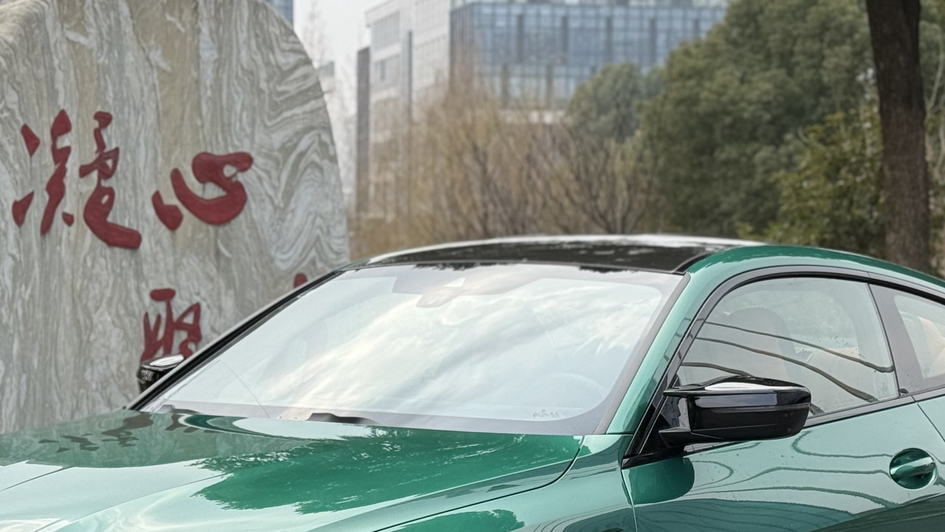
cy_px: 350
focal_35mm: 97
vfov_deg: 12.5
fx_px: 2431
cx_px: 437
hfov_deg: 22.0
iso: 64
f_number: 1.78
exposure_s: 1/1222
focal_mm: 6.76
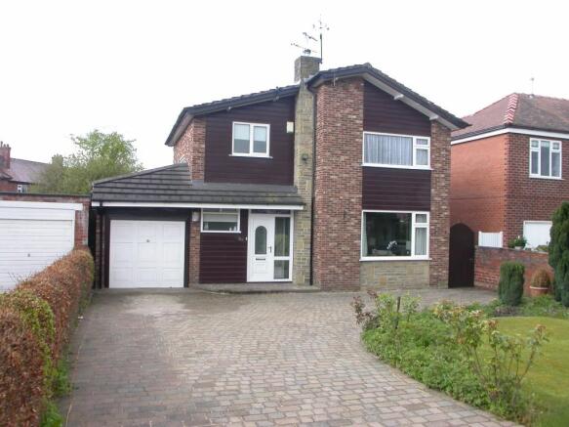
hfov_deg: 38.9
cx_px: 284
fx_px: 805
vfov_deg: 29.7
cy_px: 214
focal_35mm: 49
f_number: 5.1
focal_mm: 10.2
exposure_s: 1/117
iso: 100
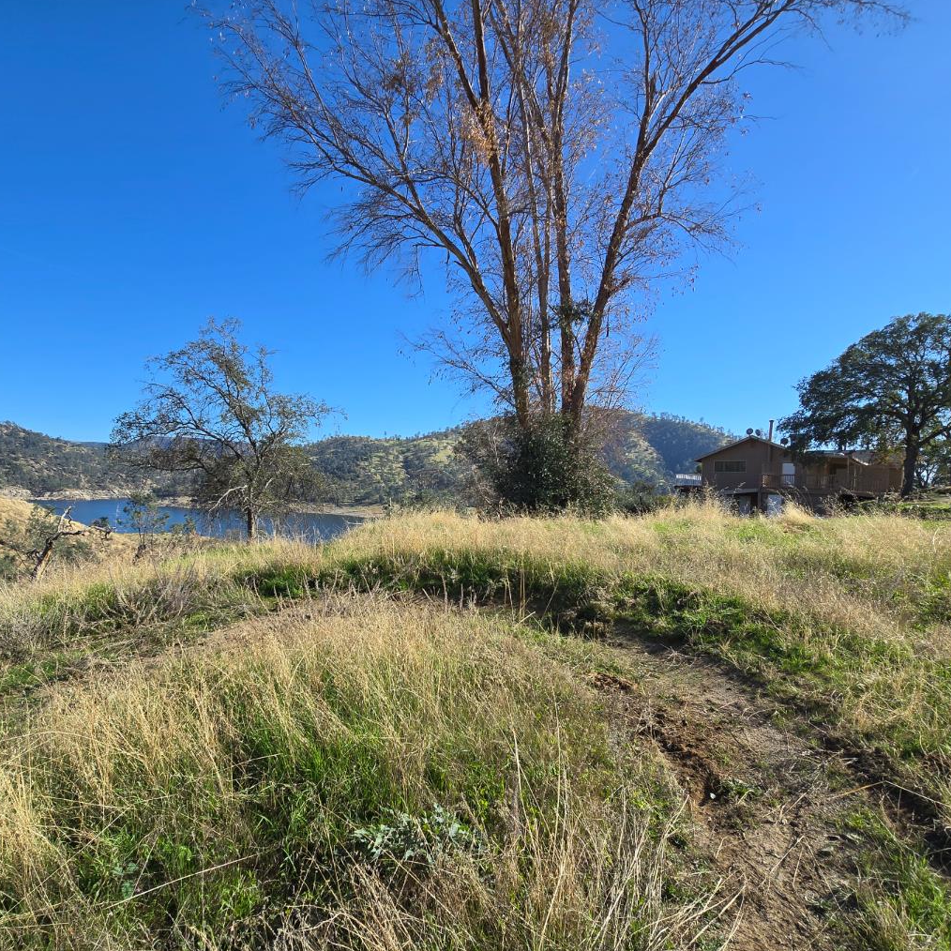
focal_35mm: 17
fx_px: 528
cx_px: 407
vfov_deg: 83.9
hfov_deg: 83.4
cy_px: 506
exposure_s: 1/2060
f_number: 2.2
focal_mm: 2.2
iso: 50
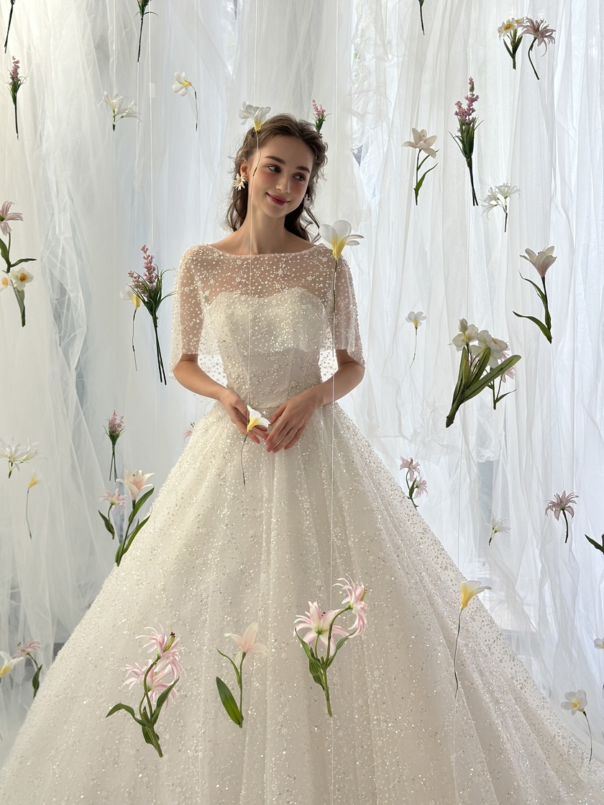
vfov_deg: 39.7
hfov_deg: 30.3
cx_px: 302
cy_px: 402
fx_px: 1117
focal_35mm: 48
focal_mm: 6.86
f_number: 1.78
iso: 80
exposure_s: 1/183
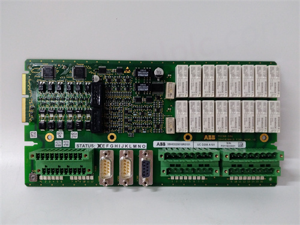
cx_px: 150
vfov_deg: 51.4
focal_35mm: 27
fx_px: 234
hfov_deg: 65.3
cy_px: 112
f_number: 2
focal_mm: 3.79
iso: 432
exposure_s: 1/33
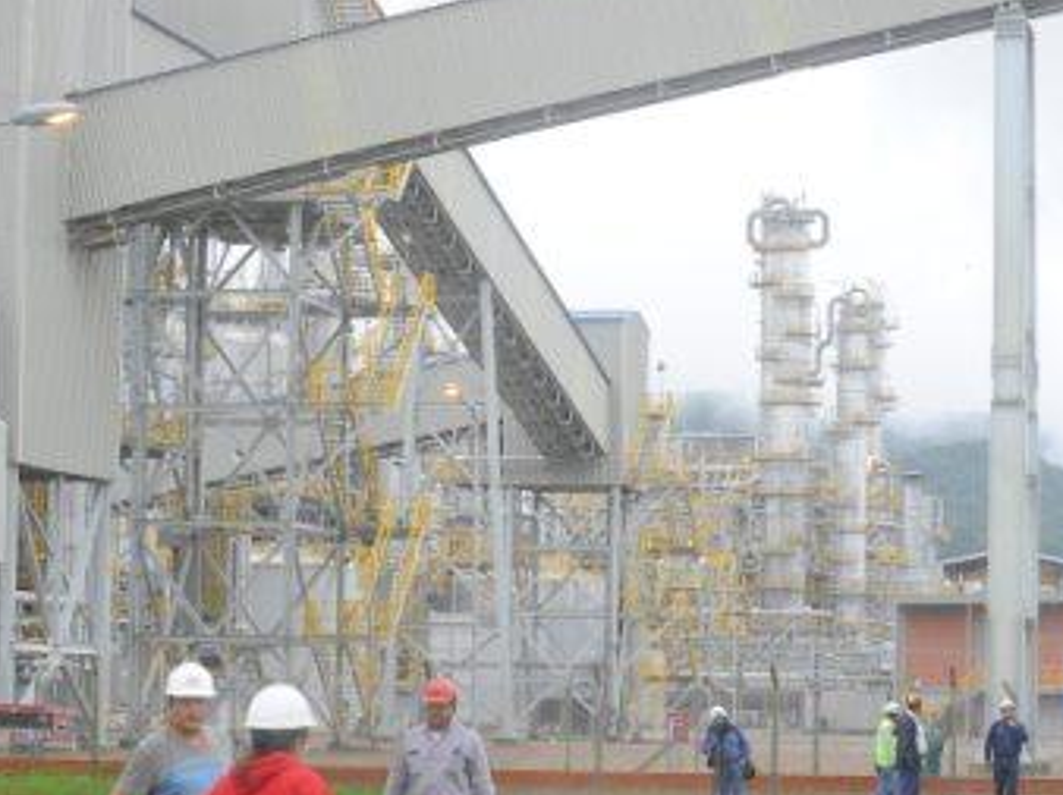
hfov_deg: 19.3
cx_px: 437
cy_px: 440
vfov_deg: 14.5
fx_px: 3130
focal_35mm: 102
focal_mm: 80
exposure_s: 1/125
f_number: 18
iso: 1600
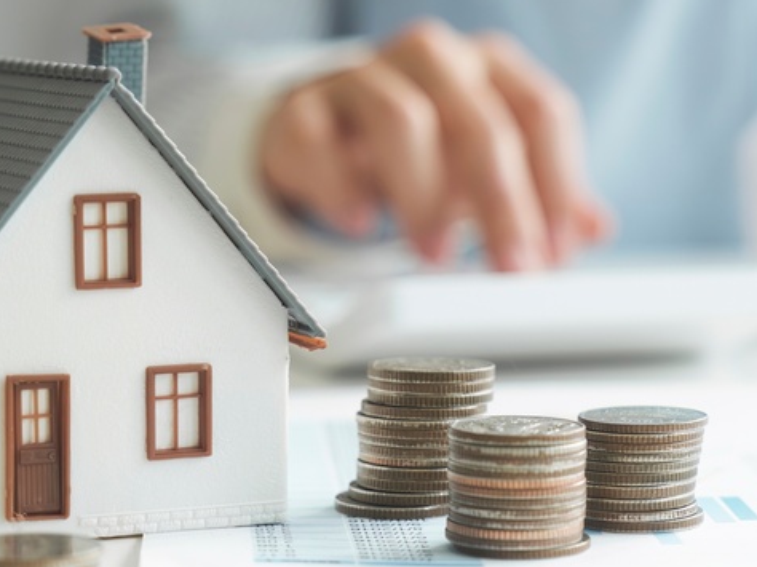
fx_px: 2929
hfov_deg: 14.7
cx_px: 433
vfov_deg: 11.0
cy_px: 140
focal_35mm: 134
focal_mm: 44.1
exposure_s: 1/125
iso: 160
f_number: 2.8
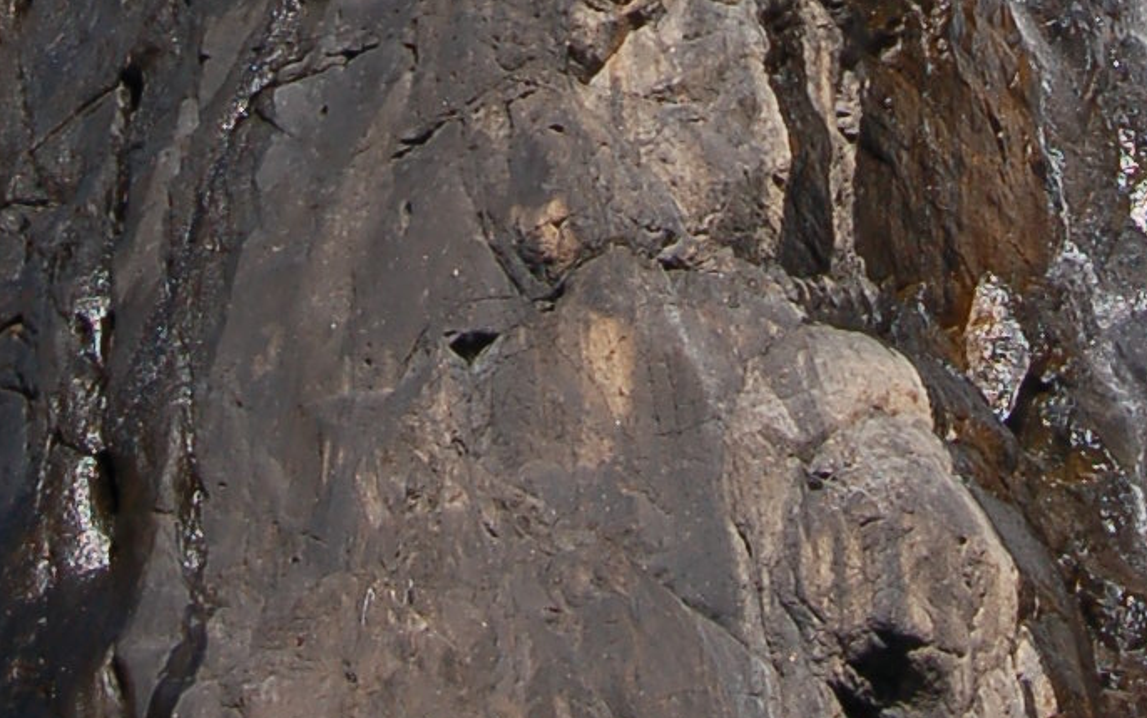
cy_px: -894
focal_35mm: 134
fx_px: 4189
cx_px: 557
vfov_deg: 9.0
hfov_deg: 15.6
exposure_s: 1/250
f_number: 10
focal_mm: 20
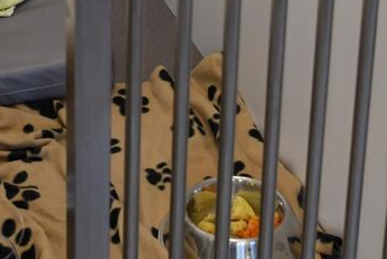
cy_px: -172
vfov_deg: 12.3
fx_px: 1118
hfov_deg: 19.5
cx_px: 86
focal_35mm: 104
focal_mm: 20
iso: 400
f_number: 3.5
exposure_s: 1/60
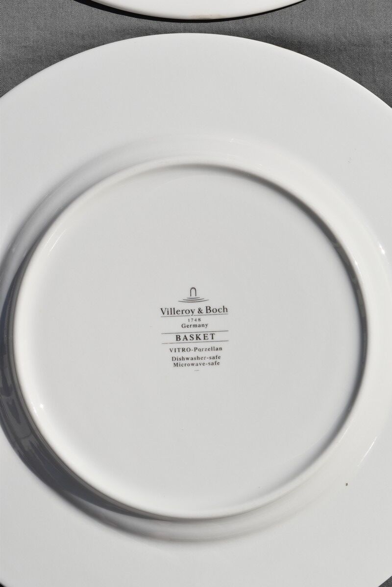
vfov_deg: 24.6
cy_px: 294
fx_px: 1347
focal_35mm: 82
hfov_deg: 16.6
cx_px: 196
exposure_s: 1/640
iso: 200
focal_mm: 55
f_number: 13
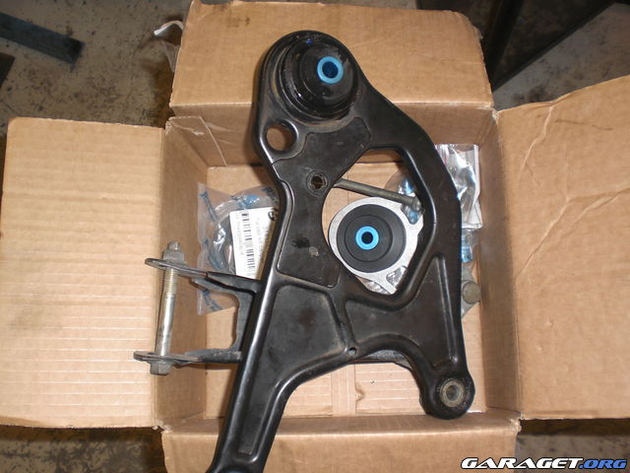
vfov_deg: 39.7
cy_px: 236
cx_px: 315
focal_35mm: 36
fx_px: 655
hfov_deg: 51.4
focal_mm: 6.3
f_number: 3.1
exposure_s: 1/60
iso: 100
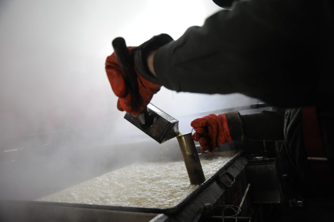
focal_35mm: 26
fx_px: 241
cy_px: 111
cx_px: 167
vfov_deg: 49.5
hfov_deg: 69.4
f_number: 3.5
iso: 2000
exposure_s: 1/80
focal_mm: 26
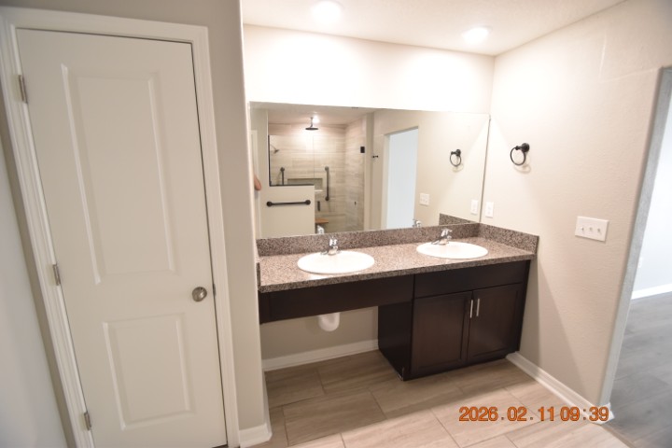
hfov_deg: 100.4
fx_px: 280
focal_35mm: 15
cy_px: 224
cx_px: 336
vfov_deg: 77.3
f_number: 3.5
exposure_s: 1/30
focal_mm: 10
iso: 800
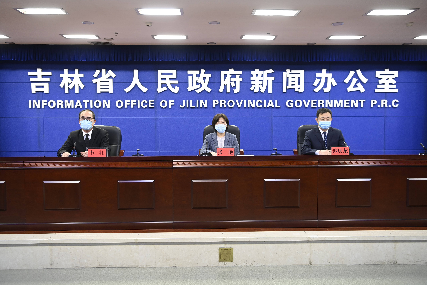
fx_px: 403
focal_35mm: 34
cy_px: 142
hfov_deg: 55.8
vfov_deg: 38.9
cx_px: 214
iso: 1250
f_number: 3.5
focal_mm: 34
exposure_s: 1/160
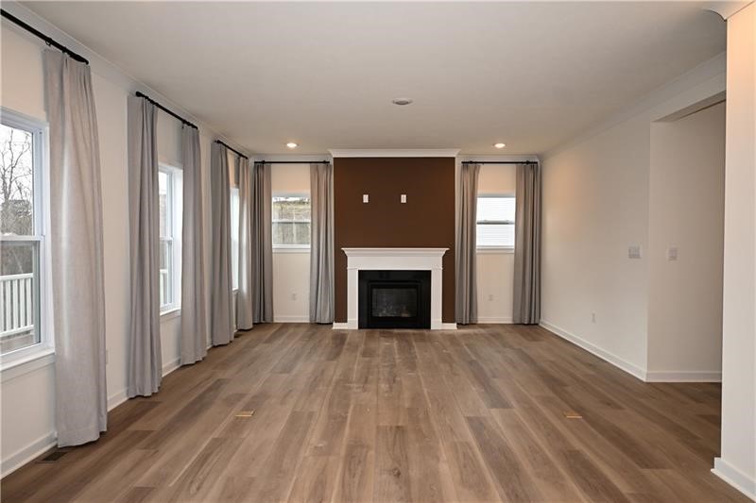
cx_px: 378
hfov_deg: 79.2
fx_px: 457
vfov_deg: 57.8
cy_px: 252
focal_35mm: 22
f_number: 4
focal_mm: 14.5
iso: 320
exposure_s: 1/60
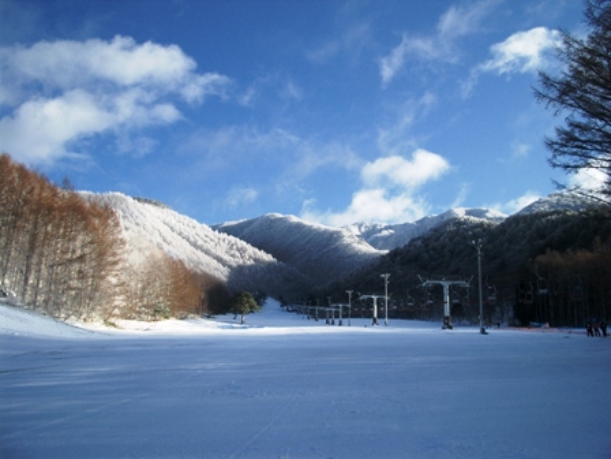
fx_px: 618
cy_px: 230
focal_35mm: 35
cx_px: 306
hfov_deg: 52.6
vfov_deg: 40.7
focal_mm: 5.8
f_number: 4.3
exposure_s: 1/320
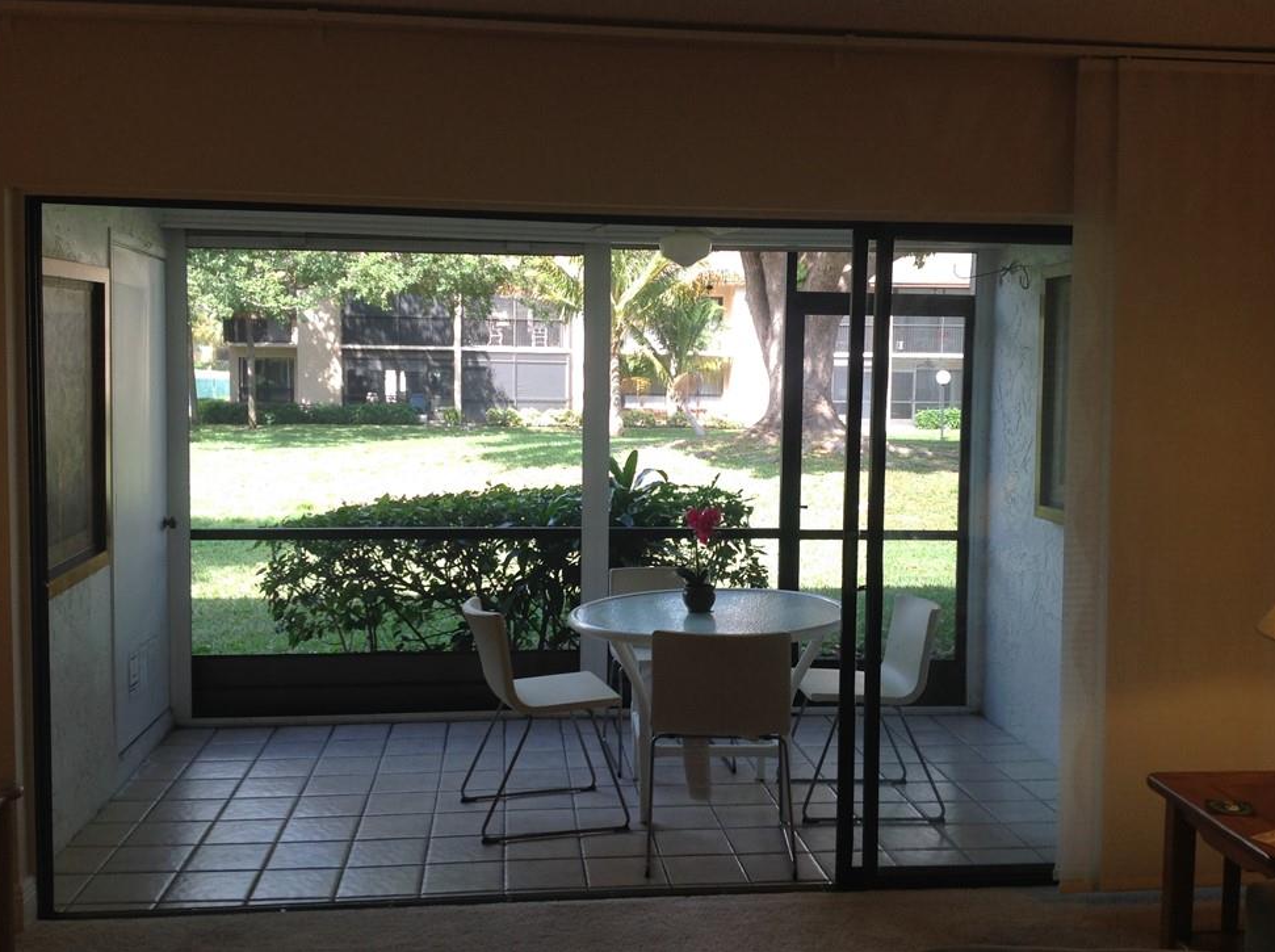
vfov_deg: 38.6
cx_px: 655
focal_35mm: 37
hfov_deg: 50.2
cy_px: 450
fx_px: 1361
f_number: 2.4
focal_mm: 4.28
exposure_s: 1/129
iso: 50
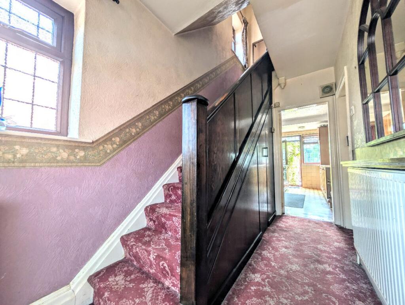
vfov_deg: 94.6
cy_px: 152
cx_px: 202
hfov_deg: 110.5
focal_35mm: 12
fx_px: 141
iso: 39
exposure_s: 1/66.2
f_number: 1.7
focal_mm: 2.02
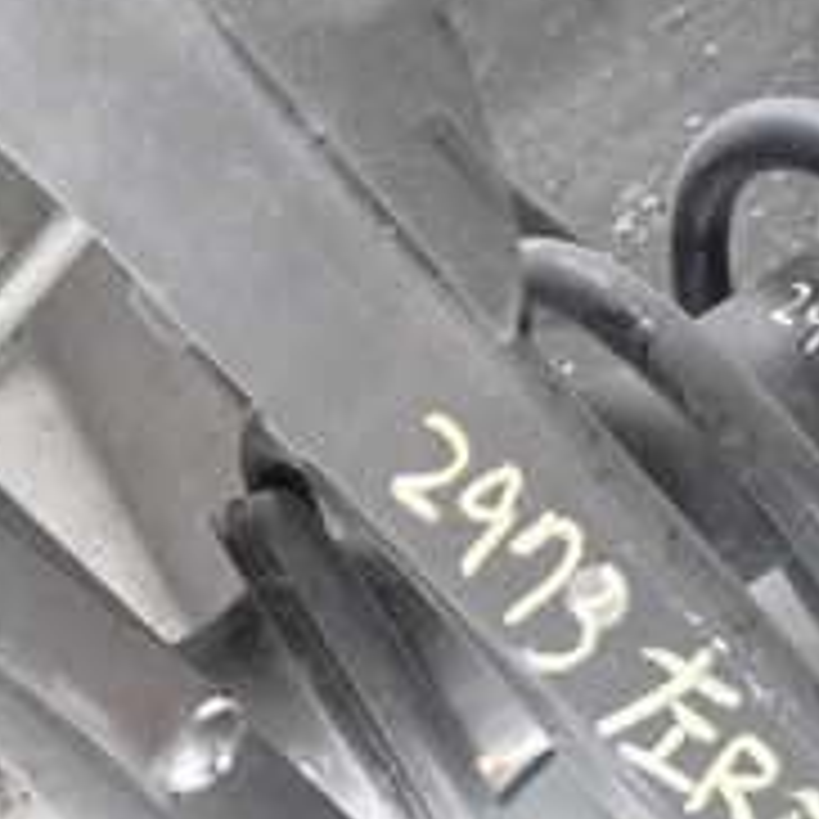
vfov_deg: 23.6
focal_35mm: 73
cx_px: 522
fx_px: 1954
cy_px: 544
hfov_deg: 23.6
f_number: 2
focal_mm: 4.5
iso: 1600
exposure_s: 1/125
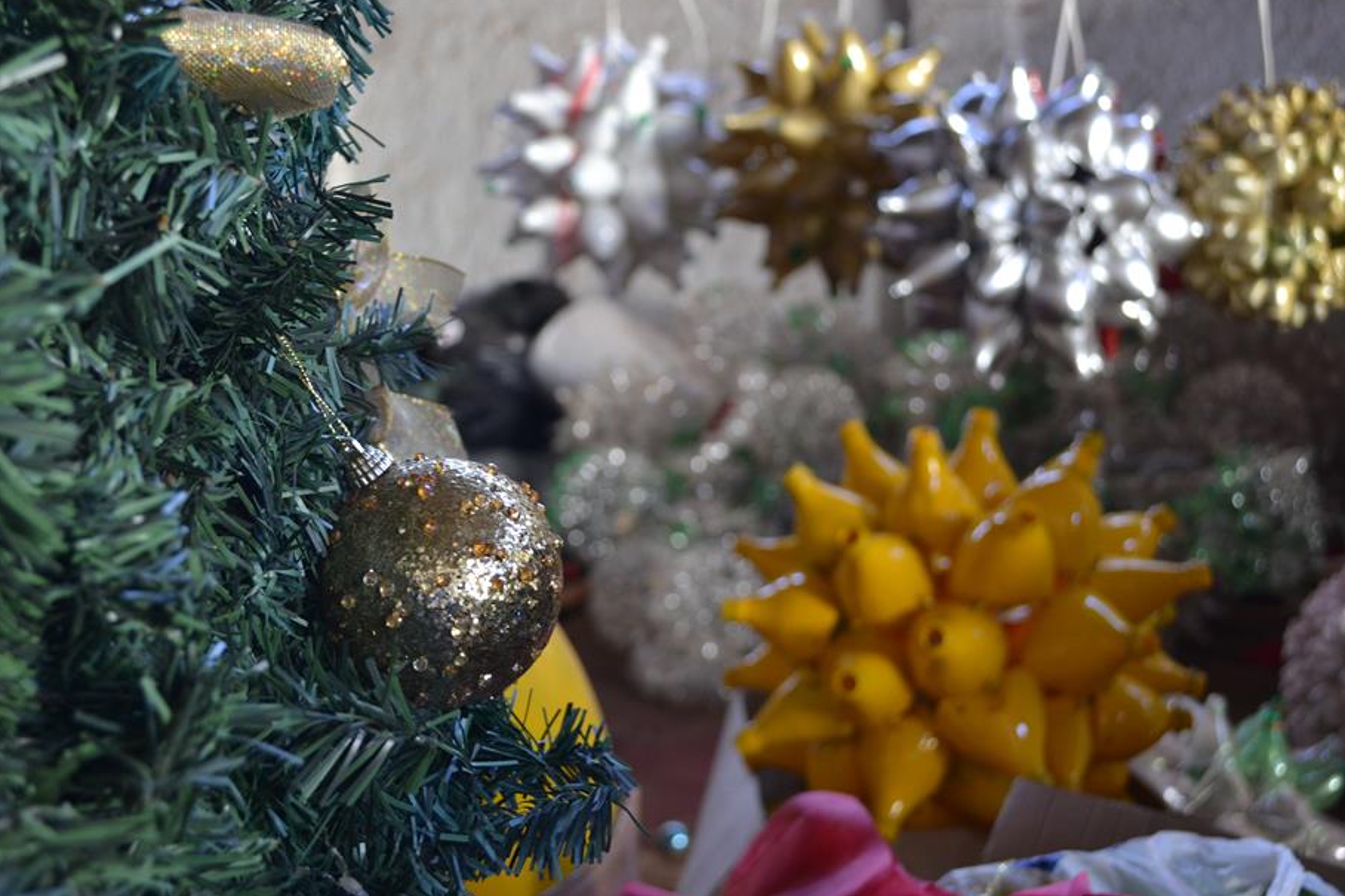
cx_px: 594
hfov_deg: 44.4
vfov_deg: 30.5
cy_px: 438
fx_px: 1643
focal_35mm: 44
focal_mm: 26
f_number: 4.2
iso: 450
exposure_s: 1/15
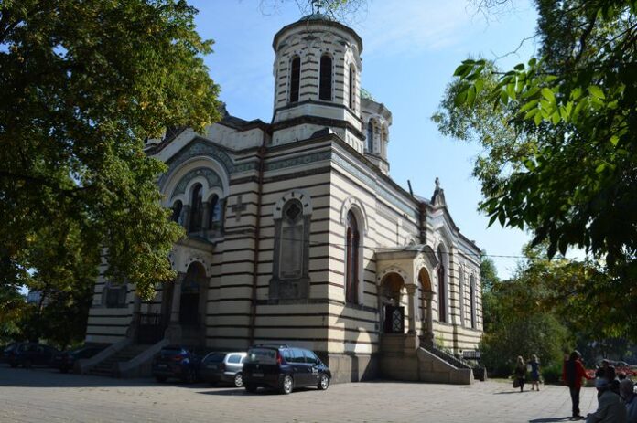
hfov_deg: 67.4
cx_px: 318
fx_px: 477
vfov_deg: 47.9
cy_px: 212
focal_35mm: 27
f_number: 10
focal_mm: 18
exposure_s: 1/250
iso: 200
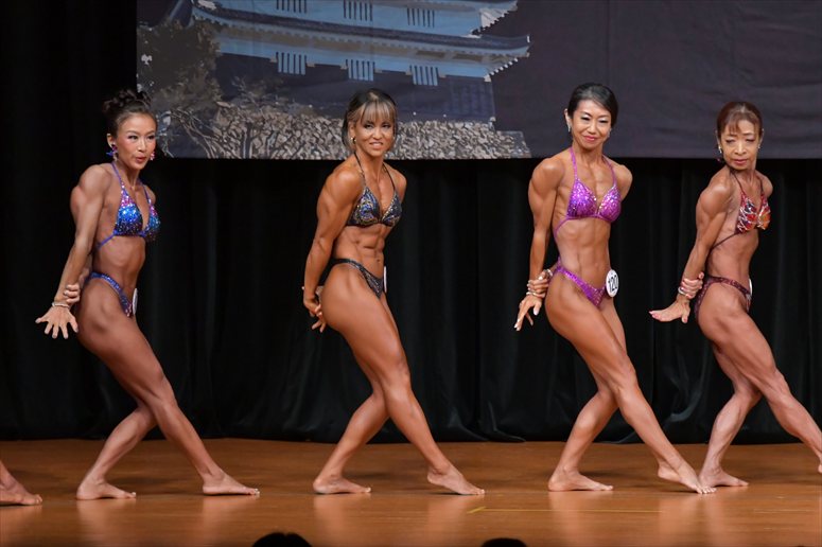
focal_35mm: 300
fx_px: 6847
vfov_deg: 4.6
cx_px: 411
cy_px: 274
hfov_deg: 6.9
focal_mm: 200
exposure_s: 1/400
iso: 5000
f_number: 5.6
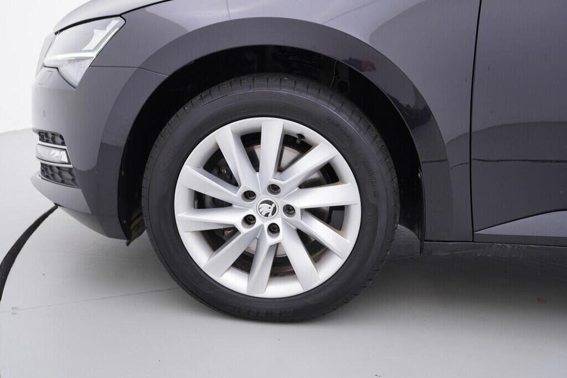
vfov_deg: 36.9
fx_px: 567
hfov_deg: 53.1
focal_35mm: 36
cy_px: 189
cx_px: 284
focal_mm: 24
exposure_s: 1/50
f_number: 3.2
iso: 125
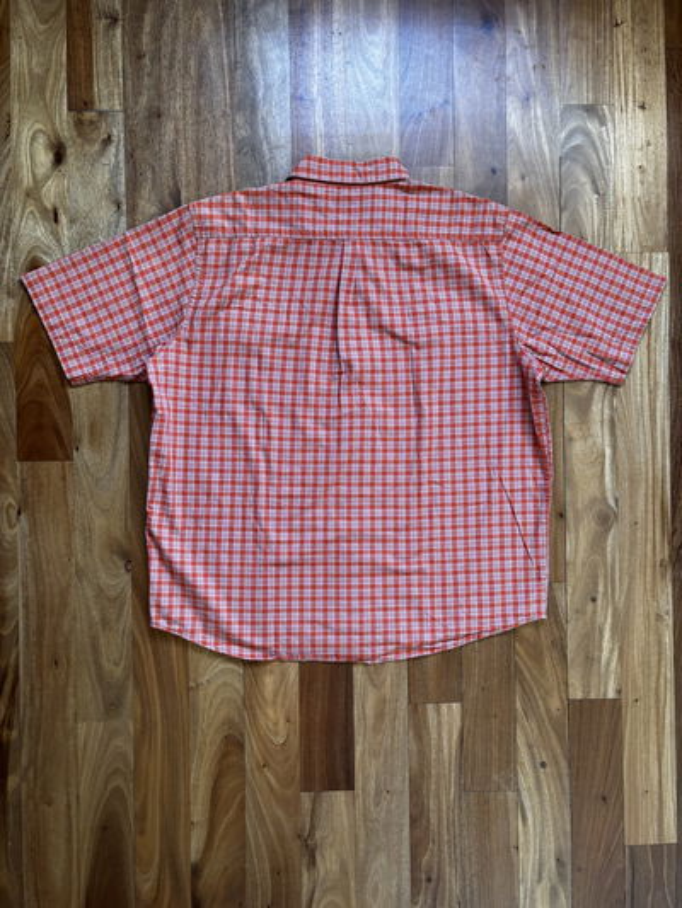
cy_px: 454
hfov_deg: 53.1
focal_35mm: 26
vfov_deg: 67.3
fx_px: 683
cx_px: 341
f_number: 1.6
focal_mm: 5.96
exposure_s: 1/60
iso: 160
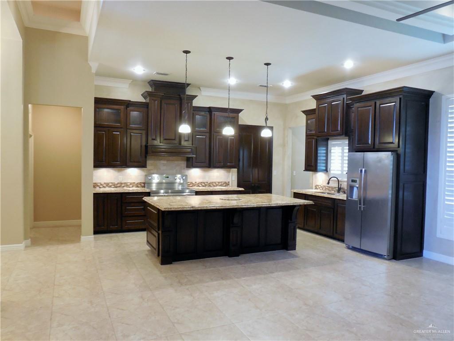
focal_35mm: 26
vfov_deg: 53.1
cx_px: 227
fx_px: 341
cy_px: 170
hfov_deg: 67.3
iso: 400
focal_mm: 4.6
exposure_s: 1/10
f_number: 3.5
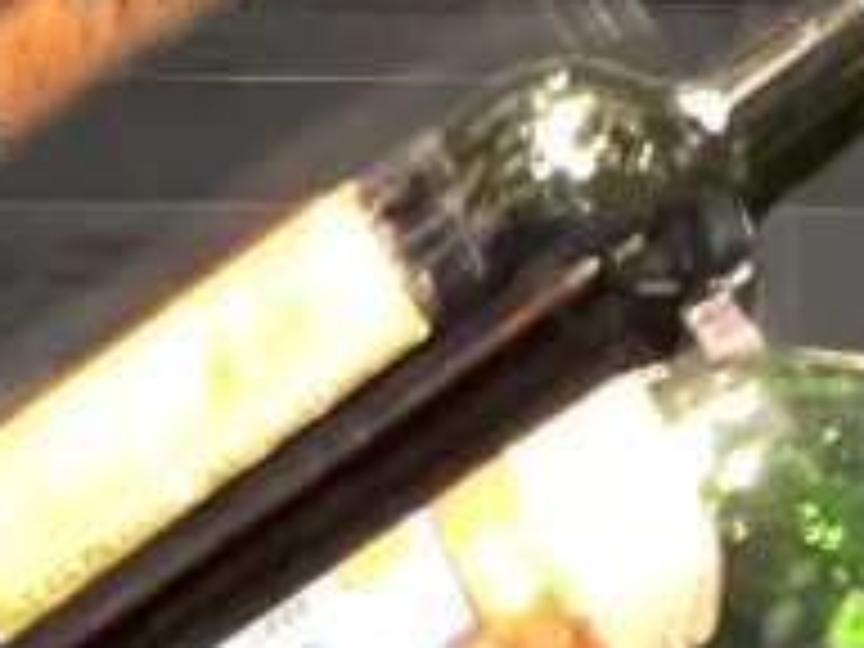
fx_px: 4867
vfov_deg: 6.5
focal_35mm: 195
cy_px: -1656
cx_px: 194
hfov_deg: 10.1
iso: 640
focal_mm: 5.7
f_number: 1.5
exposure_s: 1/38
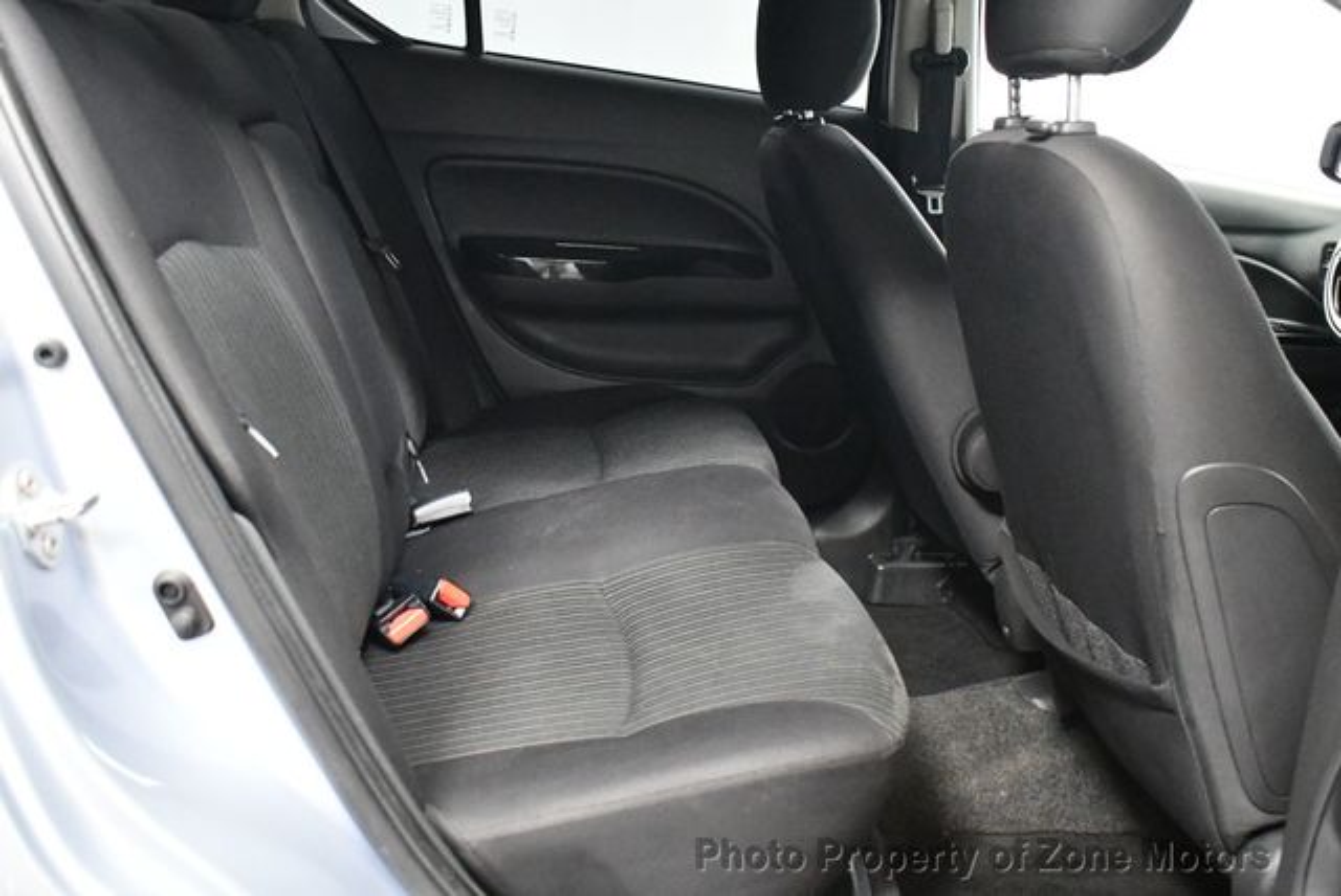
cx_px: 670
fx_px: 1342
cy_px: 448
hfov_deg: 53.1
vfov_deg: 36.9
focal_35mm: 36
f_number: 3.5
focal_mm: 18
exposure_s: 1/60
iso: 9000
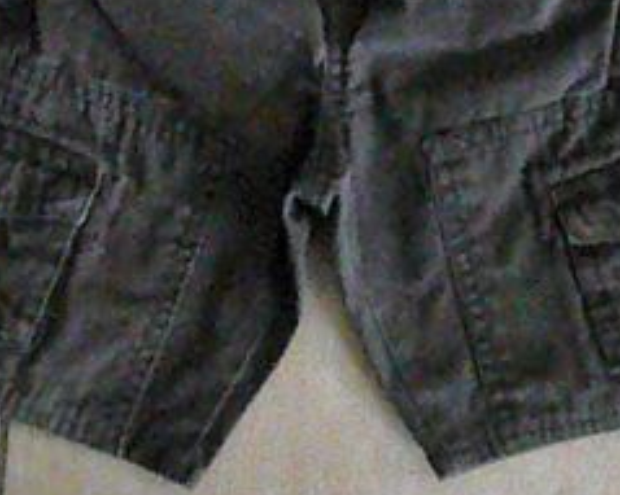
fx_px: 2018
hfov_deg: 17.4
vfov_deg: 13.2
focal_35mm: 110
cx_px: 381
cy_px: -241
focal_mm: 6.9
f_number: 3.3
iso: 3200
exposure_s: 1/250
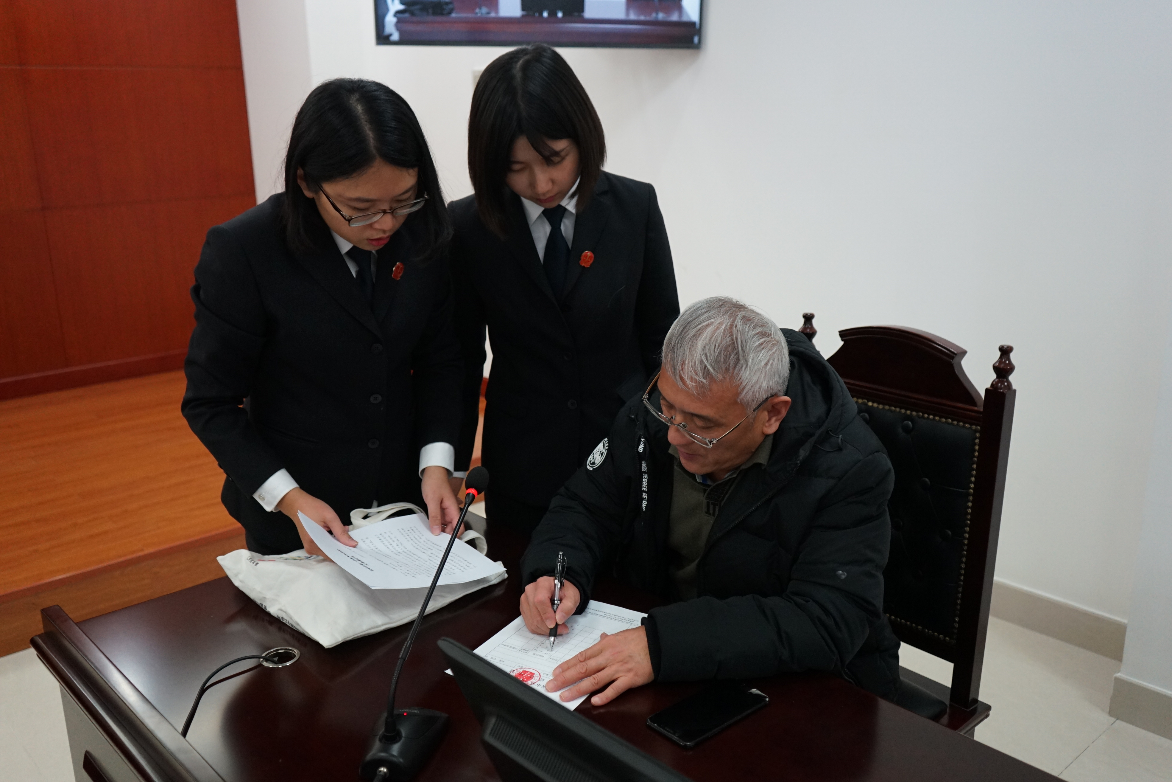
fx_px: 1009
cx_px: 586
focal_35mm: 31
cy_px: 391
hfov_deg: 60.3
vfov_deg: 42.3
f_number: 4
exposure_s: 1/160
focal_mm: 31
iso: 2500
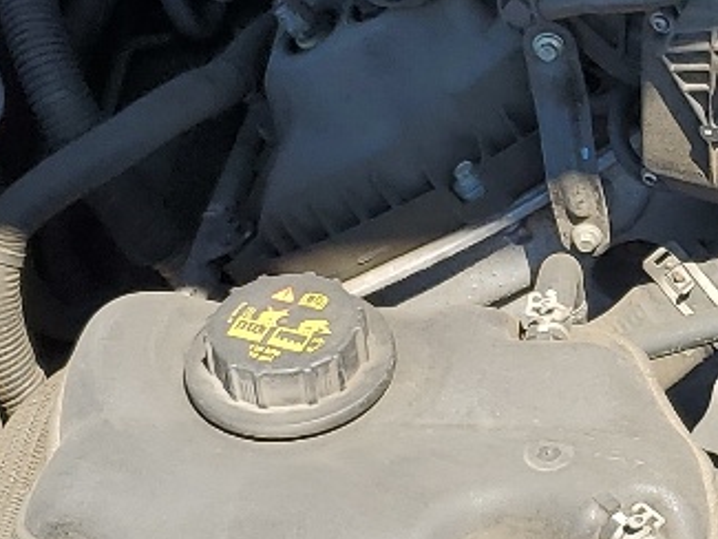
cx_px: 859
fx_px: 2656
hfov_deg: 14.9
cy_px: 298
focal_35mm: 128
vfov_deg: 11.6
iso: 50
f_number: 1.5
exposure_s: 1/1111
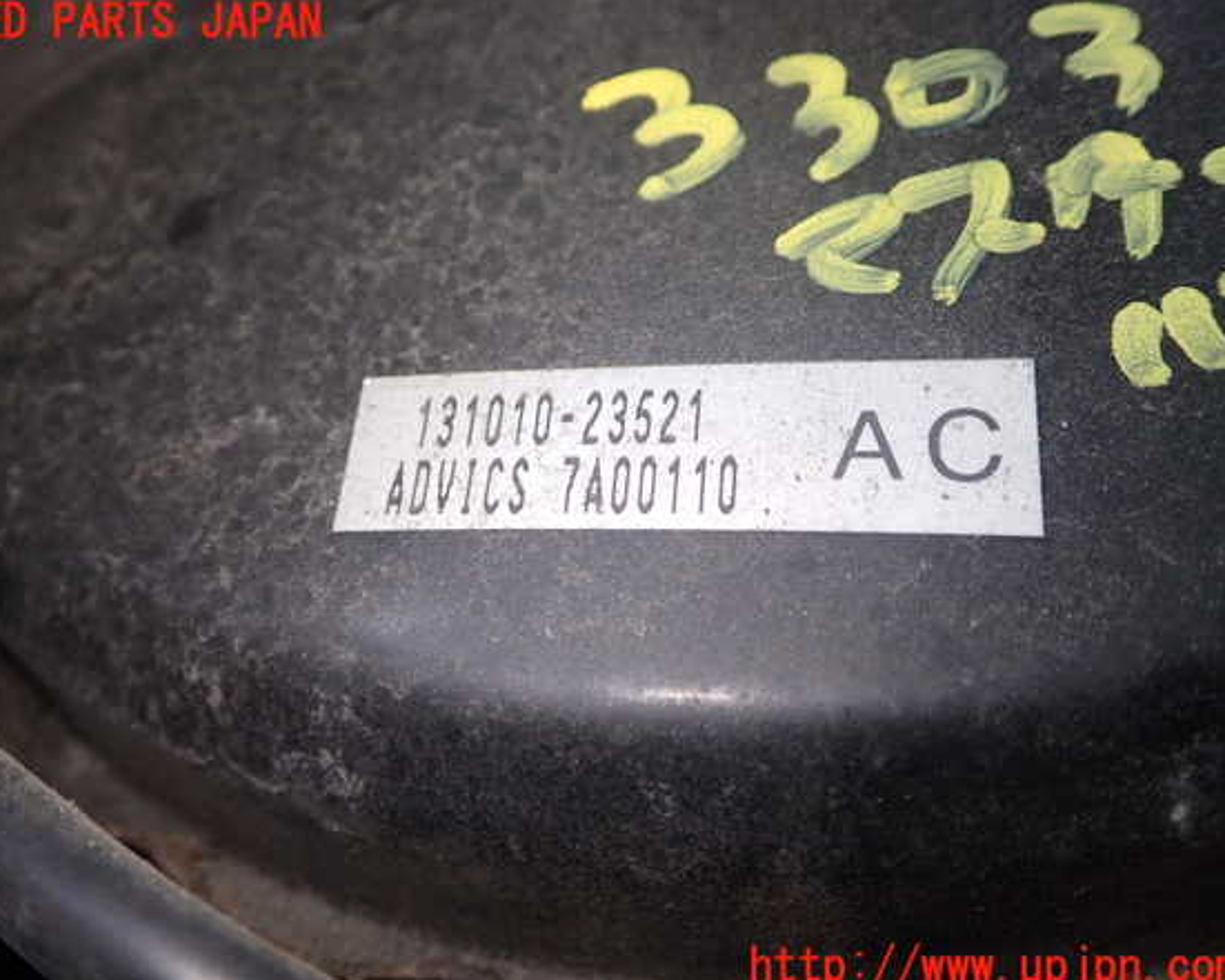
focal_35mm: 34
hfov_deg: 52.8
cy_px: 496
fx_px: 1233
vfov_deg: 43.4
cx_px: 585
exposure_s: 1/40
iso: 200
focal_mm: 5.79
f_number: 2.4
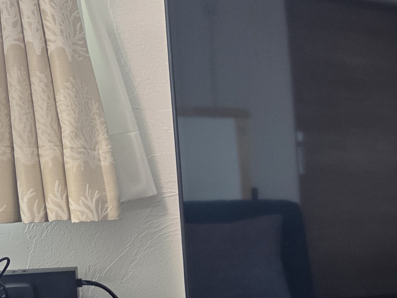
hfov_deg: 23.3
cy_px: 267
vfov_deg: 19.5
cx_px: 516
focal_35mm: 74
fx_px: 849
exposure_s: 1/100
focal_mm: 6.3
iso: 100
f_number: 1.7
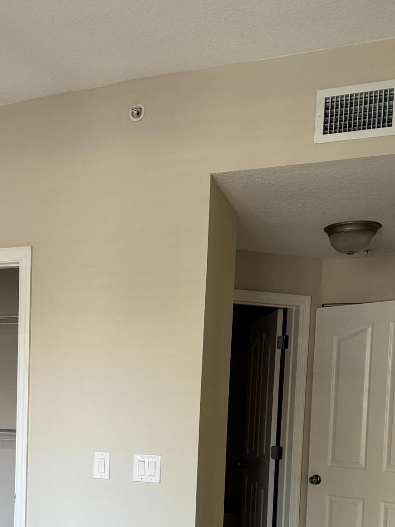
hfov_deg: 32.5
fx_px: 654
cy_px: 451
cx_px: 70
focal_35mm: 43
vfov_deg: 41.2
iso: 200
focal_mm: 6.76
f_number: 1.78
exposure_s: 1/79
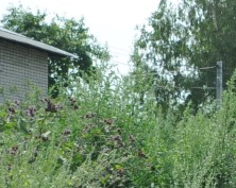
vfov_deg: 5.9
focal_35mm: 261
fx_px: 1821
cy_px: 215
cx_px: 853
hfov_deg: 6.4
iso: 200
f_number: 6.3
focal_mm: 38
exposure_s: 1/320
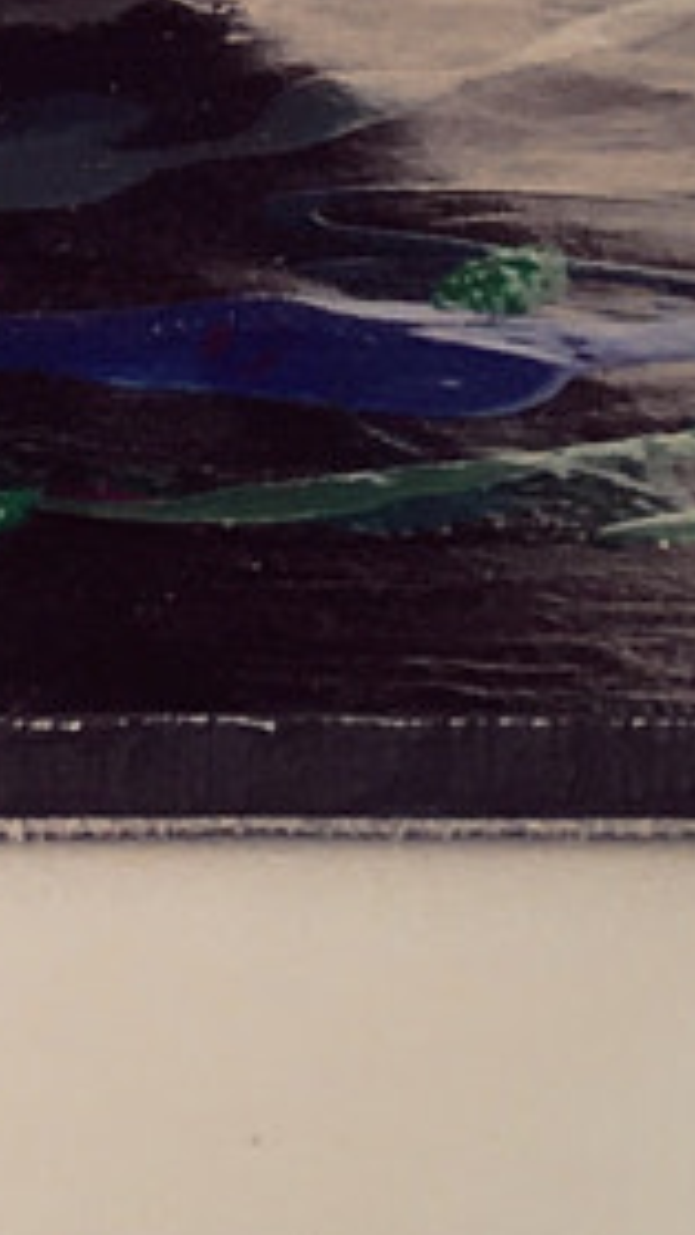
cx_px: -952
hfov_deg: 5.1
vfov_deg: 8.4
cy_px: -1815
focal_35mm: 232
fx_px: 7598
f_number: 2.2
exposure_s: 1/30
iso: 40
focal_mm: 4.15
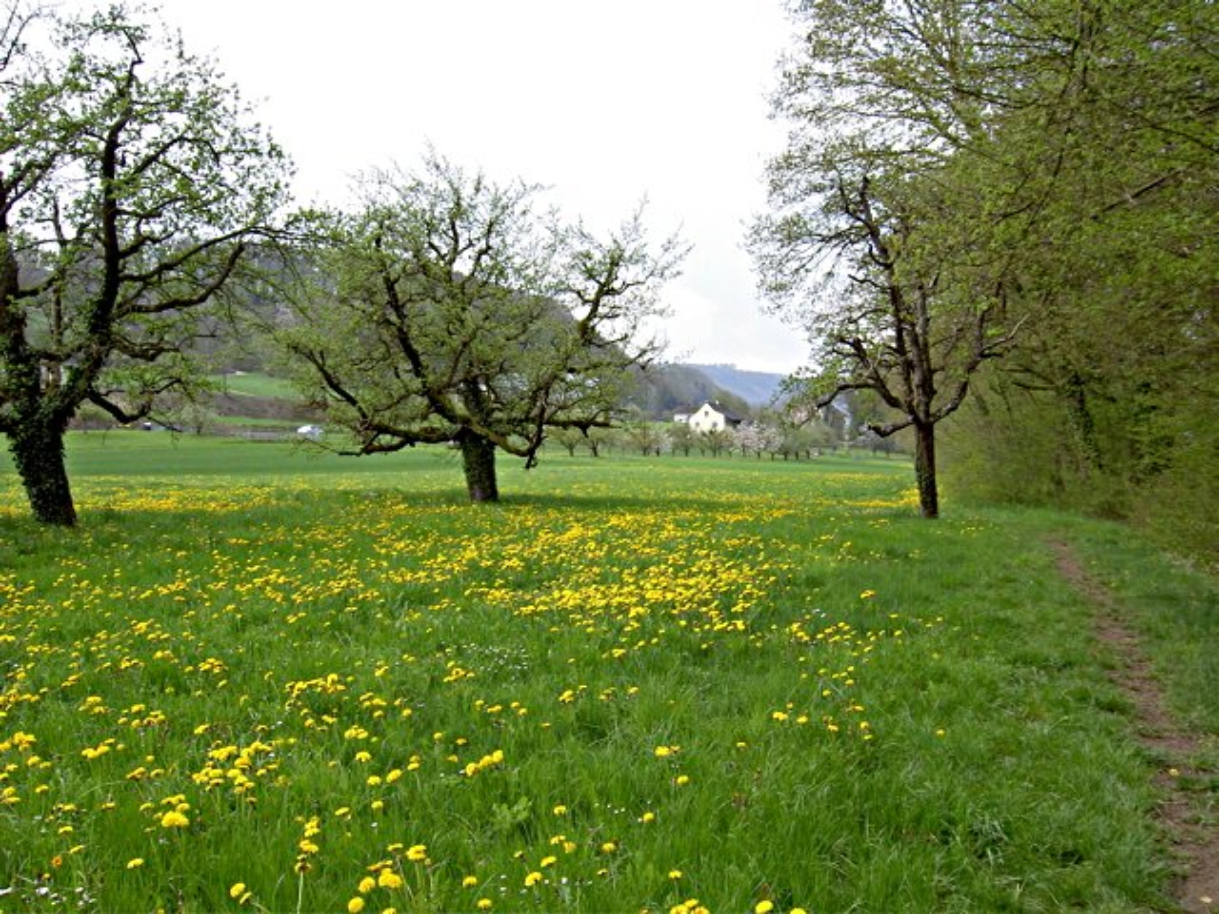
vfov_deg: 41.8
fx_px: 1197
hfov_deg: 54.0
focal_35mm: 34
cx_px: 610
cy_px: 457
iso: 50
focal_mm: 5.6
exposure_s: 1/160
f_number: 4.7
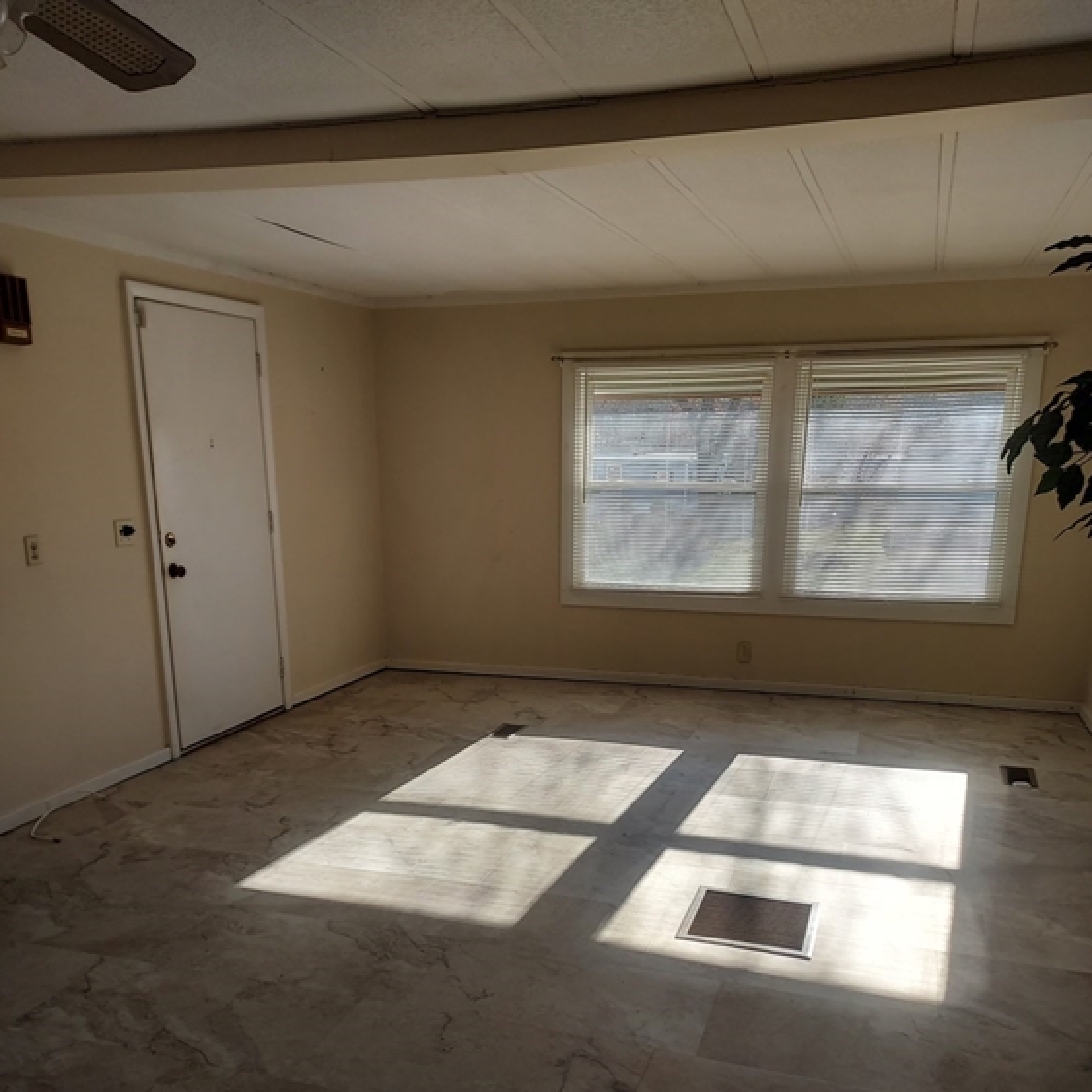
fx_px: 1035
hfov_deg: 55.6
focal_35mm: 29
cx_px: 540
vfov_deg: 54.8
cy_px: 701
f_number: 1.8
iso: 40
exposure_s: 1/247
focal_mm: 4.6
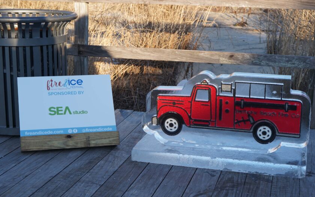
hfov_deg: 33.5
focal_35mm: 61
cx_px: 162
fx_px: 524
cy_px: 105
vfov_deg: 21.3
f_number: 6.3
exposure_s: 1/125
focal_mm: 49
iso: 100
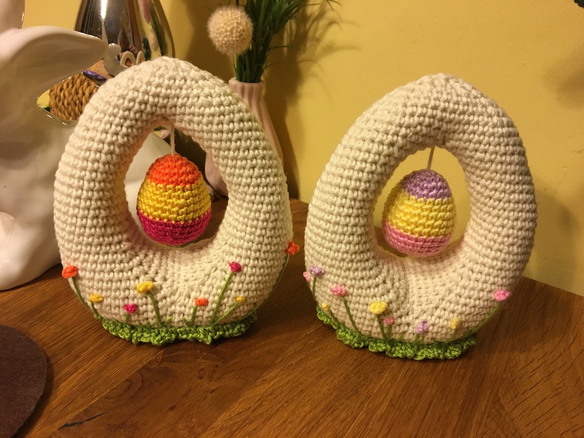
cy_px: 219
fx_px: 489
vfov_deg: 48.2
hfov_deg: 61.7
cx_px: 292
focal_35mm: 29
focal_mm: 4.15
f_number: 2.2
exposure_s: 1/33
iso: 125
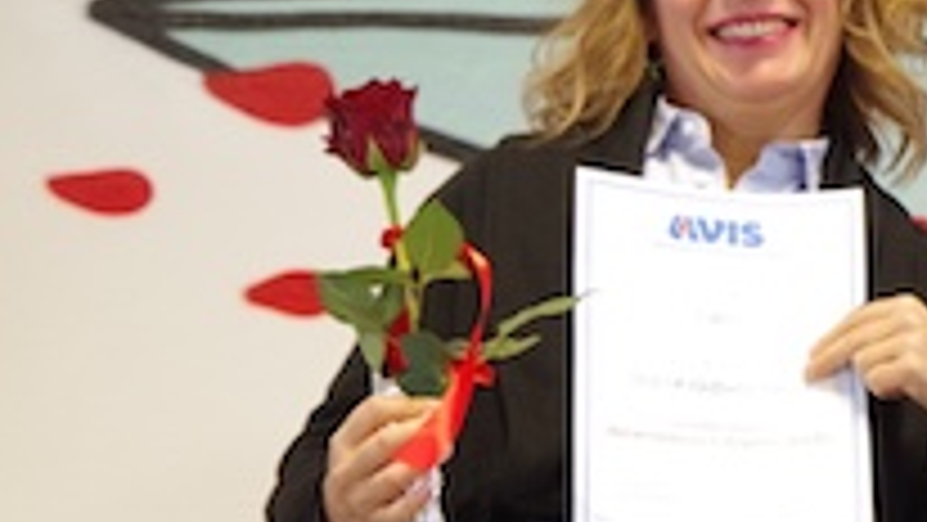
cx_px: 1570
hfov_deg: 8.8
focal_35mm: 236
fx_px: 5802
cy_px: 518
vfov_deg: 5.1
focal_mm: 58
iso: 1600
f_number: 2.8
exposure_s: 1/80
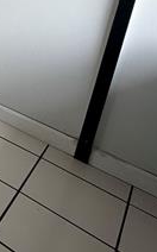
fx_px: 384
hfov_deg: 14.7
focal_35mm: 56
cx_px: -218
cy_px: -45
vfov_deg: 31.0
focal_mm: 2.22
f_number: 2.2
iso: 100
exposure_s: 1/121
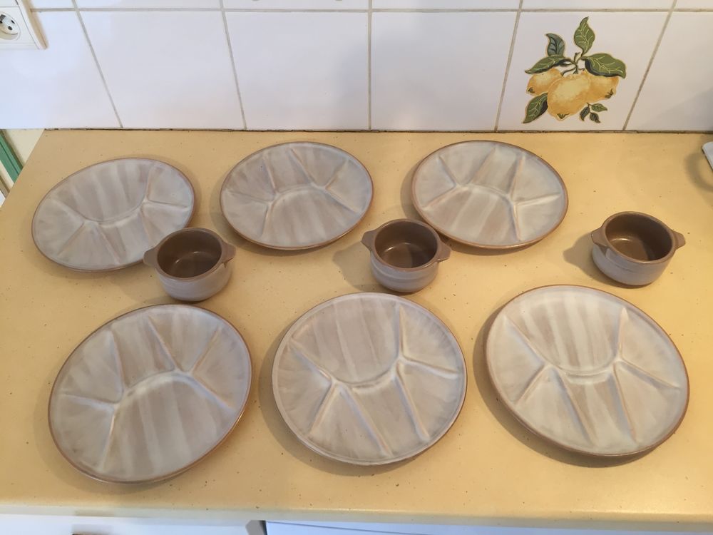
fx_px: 597
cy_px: 268
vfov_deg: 48.2
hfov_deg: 61.7
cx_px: 356
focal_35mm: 29
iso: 80
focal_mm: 4.15
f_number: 2.2
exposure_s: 1/33
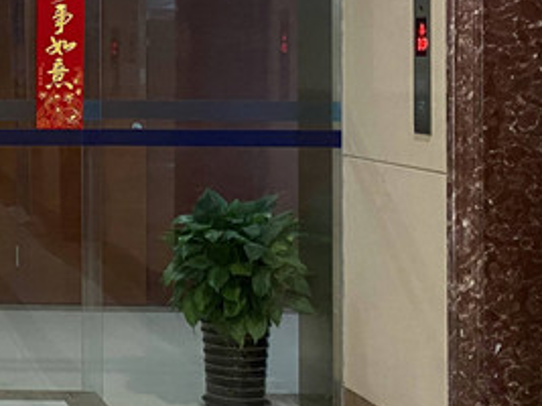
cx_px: -211
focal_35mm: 78
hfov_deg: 21.9
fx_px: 1221
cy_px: 45
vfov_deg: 18.6
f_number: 1.8
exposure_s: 1/33
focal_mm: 4.25
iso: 400
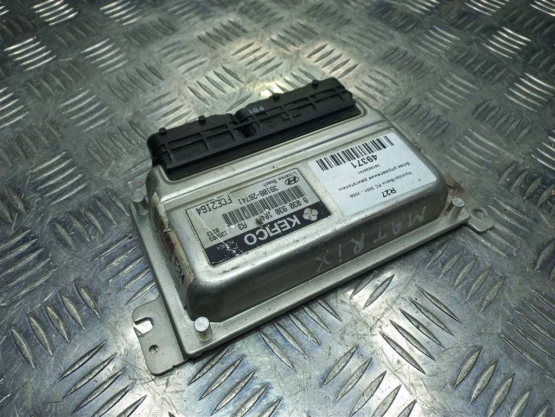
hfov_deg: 69.4
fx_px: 401
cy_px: 208
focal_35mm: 25
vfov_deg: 54.9
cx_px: 278
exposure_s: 1/100
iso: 25
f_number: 1.8
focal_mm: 4.6
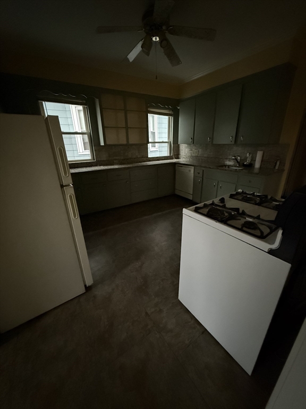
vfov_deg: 102.1
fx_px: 165
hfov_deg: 85.7
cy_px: 204
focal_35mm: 14
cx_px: 153
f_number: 2.2
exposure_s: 1/30
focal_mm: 2.22
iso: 2500
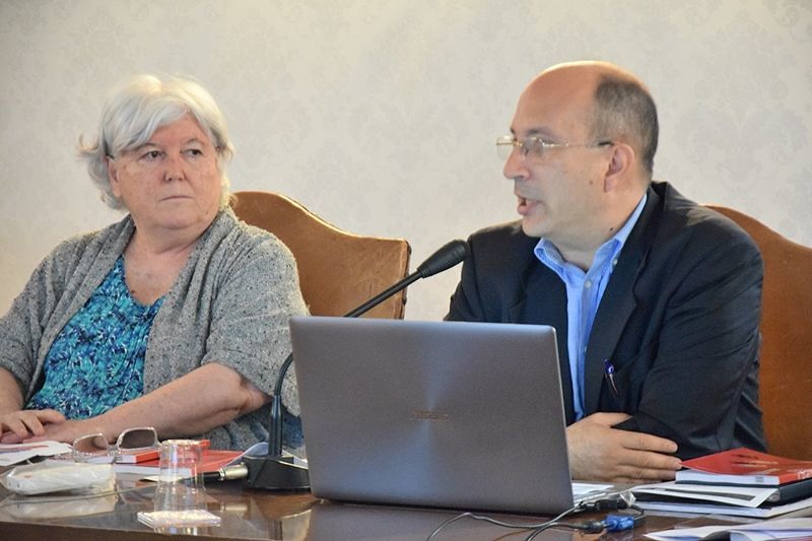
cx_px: 406
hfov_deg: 13.0
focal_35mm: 158
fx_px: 3552
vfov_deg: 8.7
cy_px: 270
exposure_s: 1/60
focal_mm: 105
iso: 6400
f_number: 5.6
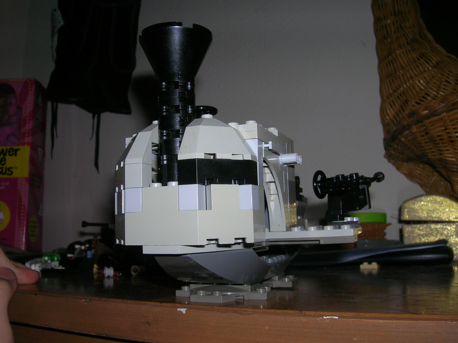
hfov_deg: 54.0
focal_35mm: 34
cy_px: 172
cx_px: 229
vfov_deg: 41.8
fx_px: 450
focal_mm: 5.7
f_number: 4.9
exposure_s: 1/60.1
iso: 50
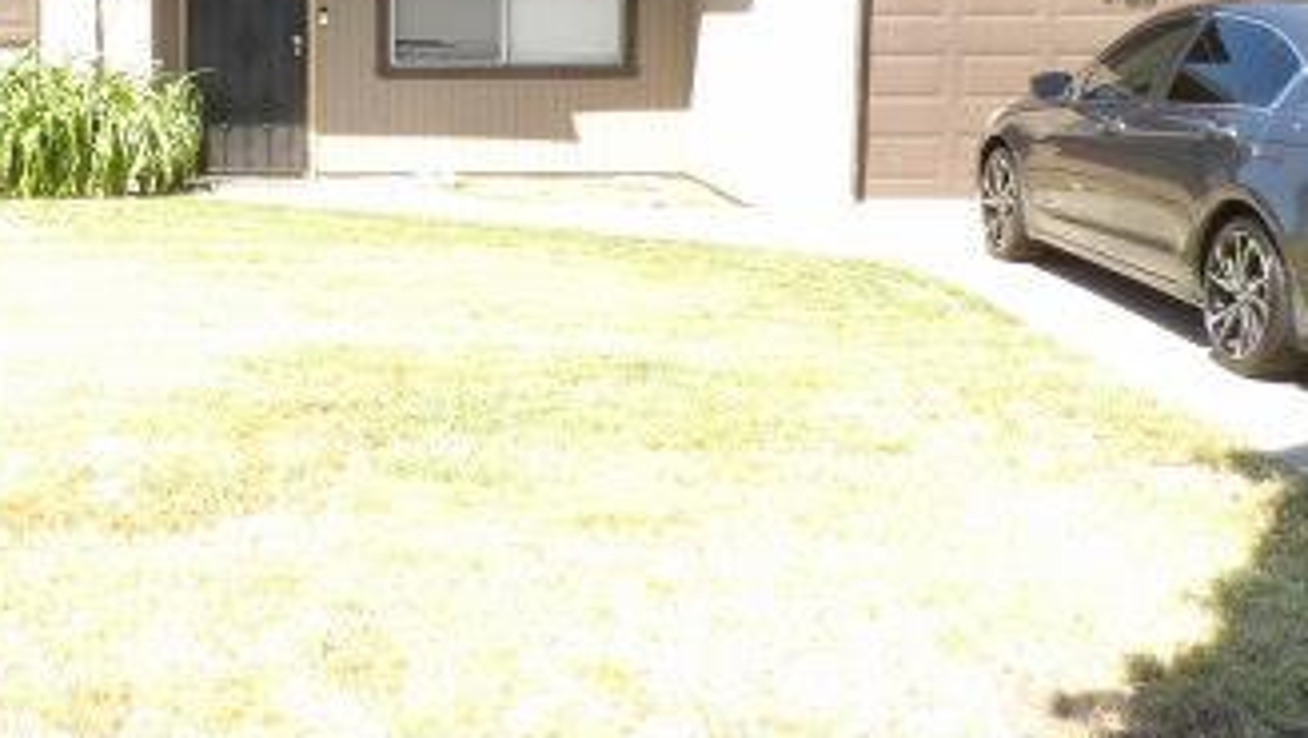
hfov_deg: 38.5
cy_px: 195
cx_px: 199
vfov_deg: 23.3
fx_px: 1770
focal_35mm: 51
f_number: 7.4
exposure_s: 1/60
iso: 100
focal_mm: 4.3
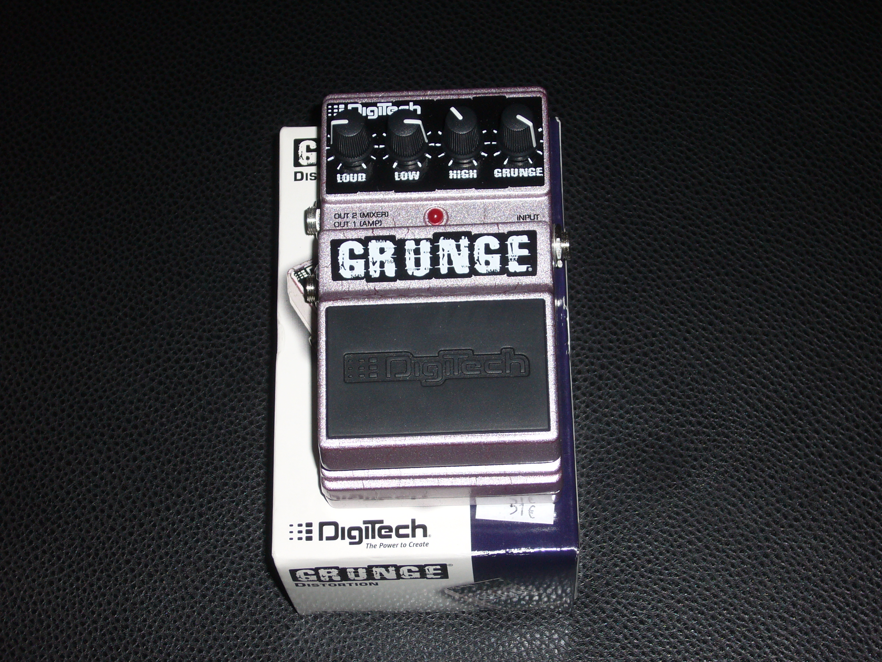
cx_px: 441
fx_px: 2013
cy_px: 331
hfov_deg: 24.7
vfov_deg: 18.7
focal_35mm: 79
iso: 80
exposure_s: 1/30
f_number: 4.3
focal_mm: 13
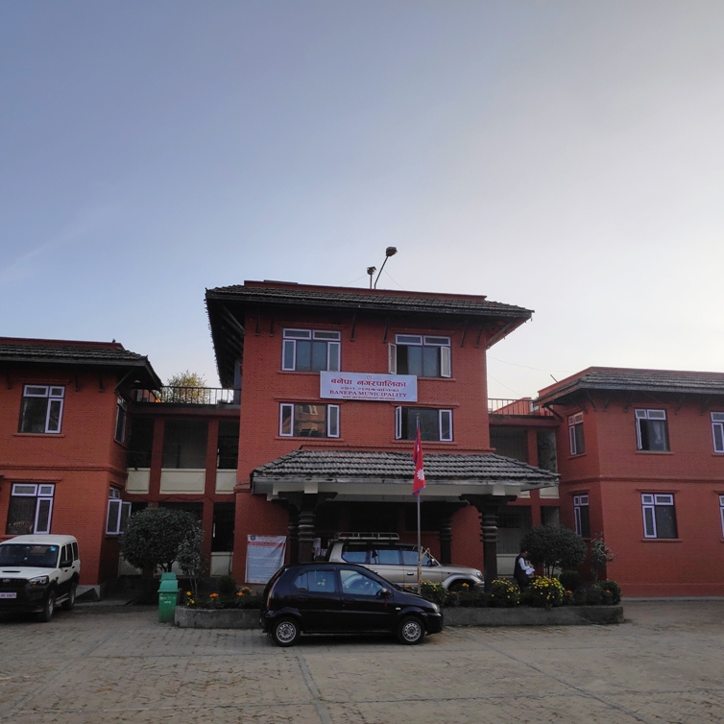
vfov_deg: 65.0
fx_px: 568
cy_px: 367
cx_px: 360
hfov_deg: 65.0
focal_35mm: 24
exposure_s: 1/1614
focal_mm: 3.94
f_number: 1.9
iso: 100
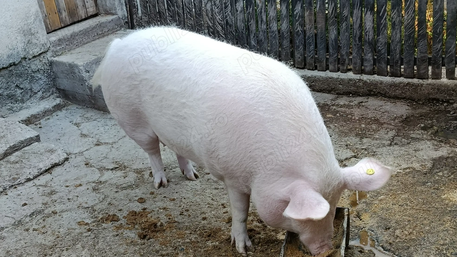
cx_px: 232
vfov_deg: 28.9
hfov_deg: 49.4
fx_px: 497
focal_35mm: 41
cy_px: 158
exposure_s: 1/100
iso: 162
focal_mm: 5.24
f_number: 1.7
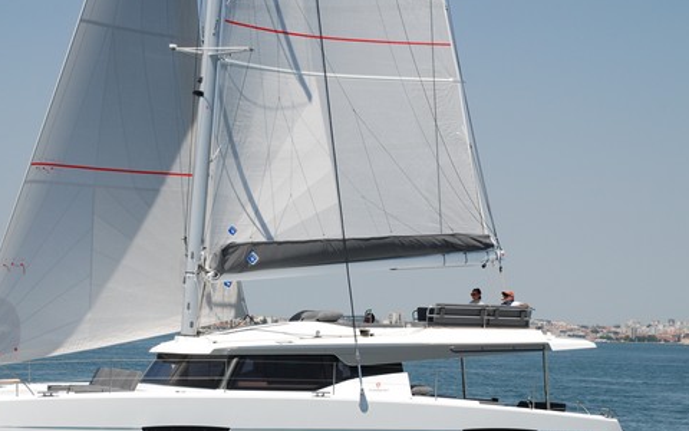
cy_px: 289
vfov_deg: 13.3
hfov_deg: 21.2
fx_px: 1840
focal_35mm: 98
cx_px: 284
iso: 250
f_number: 10
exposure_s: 1/400
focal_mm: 48
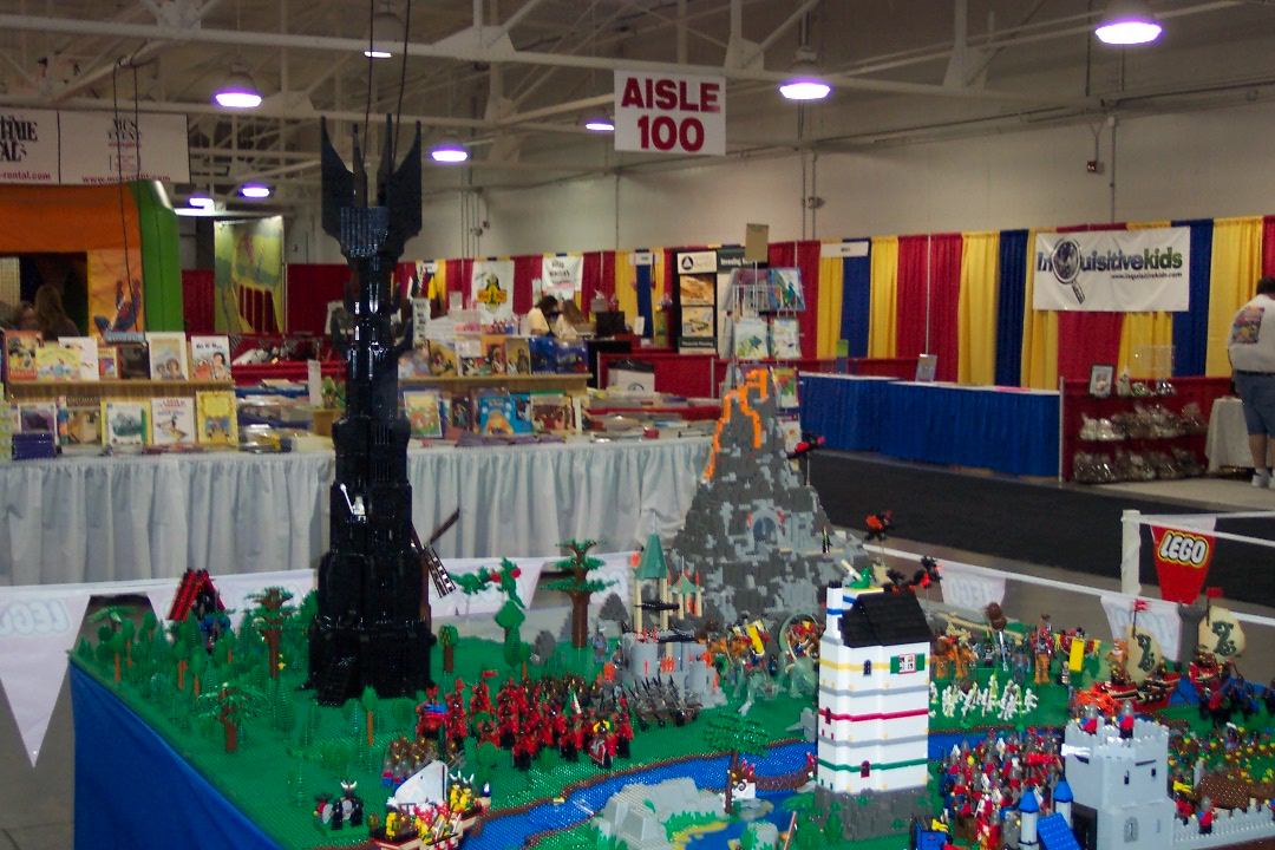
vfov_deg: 26.5
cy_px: 425
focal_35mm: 51
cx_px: 638
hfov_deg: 38.9
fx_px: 1806
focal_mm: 10.7
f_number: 3.4
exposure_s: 1/45
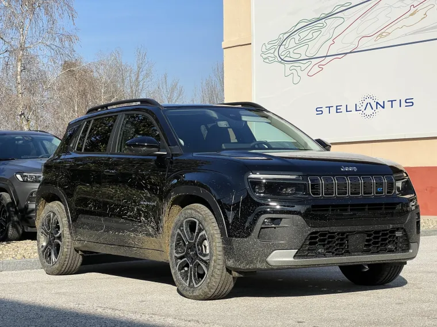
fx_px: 972
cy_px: 164
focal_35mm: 77
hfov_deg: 25.3
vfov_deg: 19.1
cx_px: 218
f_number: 2.8
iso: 32
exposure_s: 1/1167
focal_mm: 9
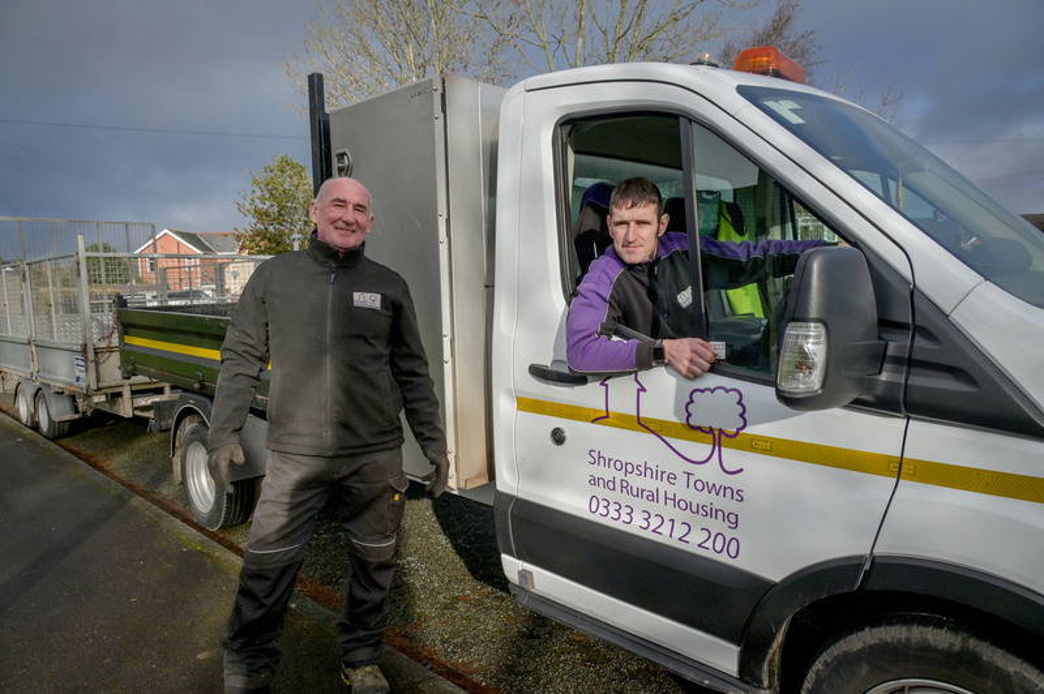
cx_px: 522
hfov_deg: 73.8
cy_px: 347
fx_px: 695
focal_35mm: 24
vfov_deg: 53.1
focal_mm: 24
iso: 400
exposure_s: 1/1600
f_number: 8
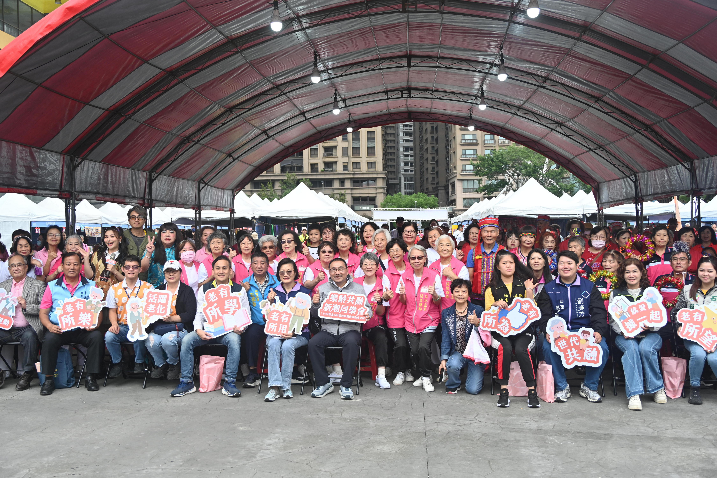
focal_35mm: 35
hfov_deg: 54.4
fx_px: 697
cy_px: 239
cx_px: 358
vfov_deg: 37.9
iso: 220
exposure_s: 1/250
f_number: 5.6
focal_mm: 35
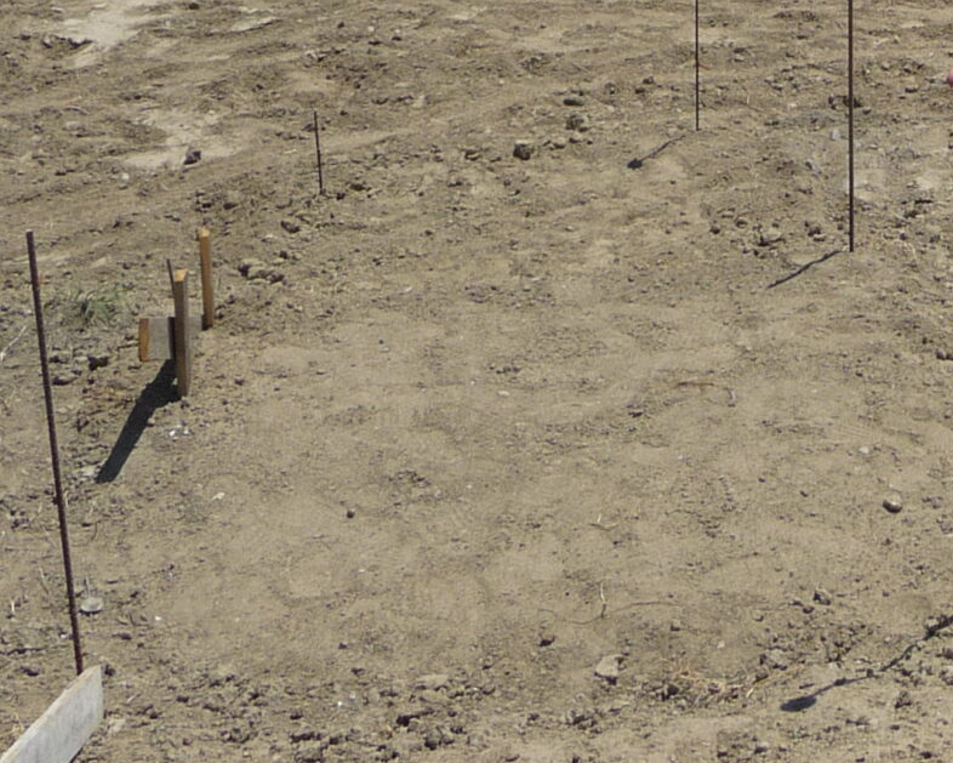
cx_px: 1106
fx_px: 2511
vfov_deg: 16.0
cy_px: -351
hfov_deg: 20.3
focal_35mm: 89
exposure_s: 1/320
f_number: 8
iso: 100
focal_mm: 4.7
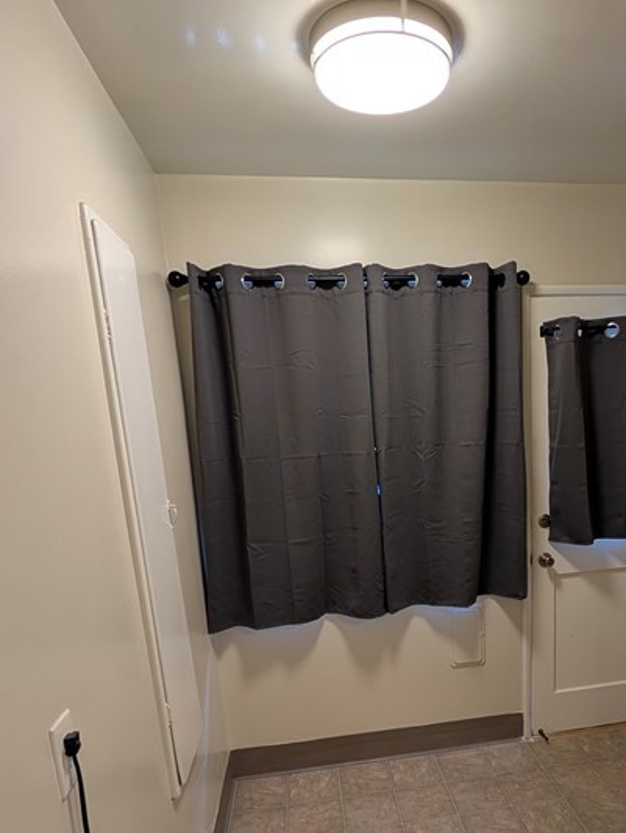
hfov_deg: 57.7
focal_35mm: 23
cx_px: 414
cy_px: 556
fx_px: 553
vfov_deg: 71.7
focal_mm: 2.02
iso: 54
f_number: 1.7
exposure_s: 1/30
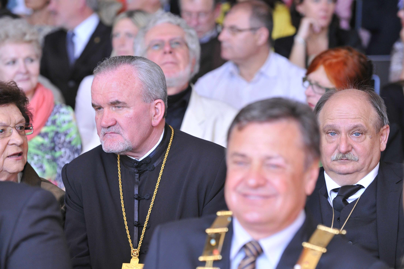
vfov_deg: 7.6
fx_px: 2019
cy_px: 134
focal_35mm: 180
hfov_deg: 11.4
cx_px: 202
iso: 1600
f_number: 5.6
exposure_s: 1/100
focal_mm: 180
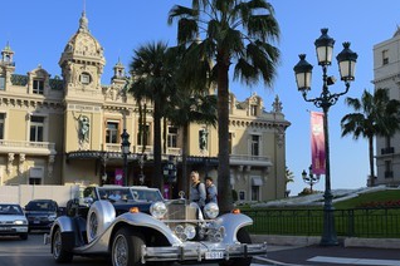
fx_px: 456
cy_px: 144
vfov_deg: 32.6
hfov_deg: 47.4
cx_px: 199
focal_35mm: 41
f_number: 9
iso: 200
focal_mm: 31
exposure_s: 1/250
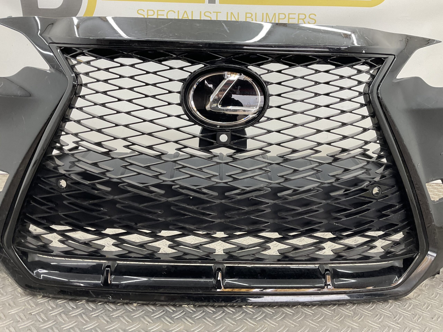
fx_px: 371
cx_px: 222
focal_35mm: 29
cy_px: 166
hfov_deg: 61.7
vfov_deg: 48.2
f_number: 1.8
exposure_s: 1/120
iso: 50
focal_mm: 3
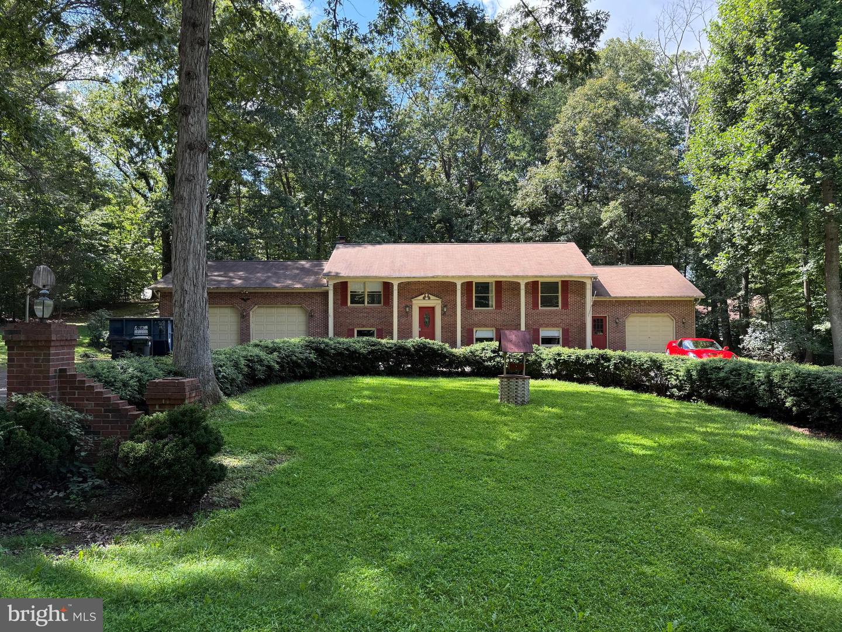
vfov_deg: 56.8
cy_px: 316
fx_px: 584
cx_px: 421
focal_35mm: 24
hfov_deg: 71.6
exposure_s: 1/563
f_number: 1.78
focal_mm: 6.76
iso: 100
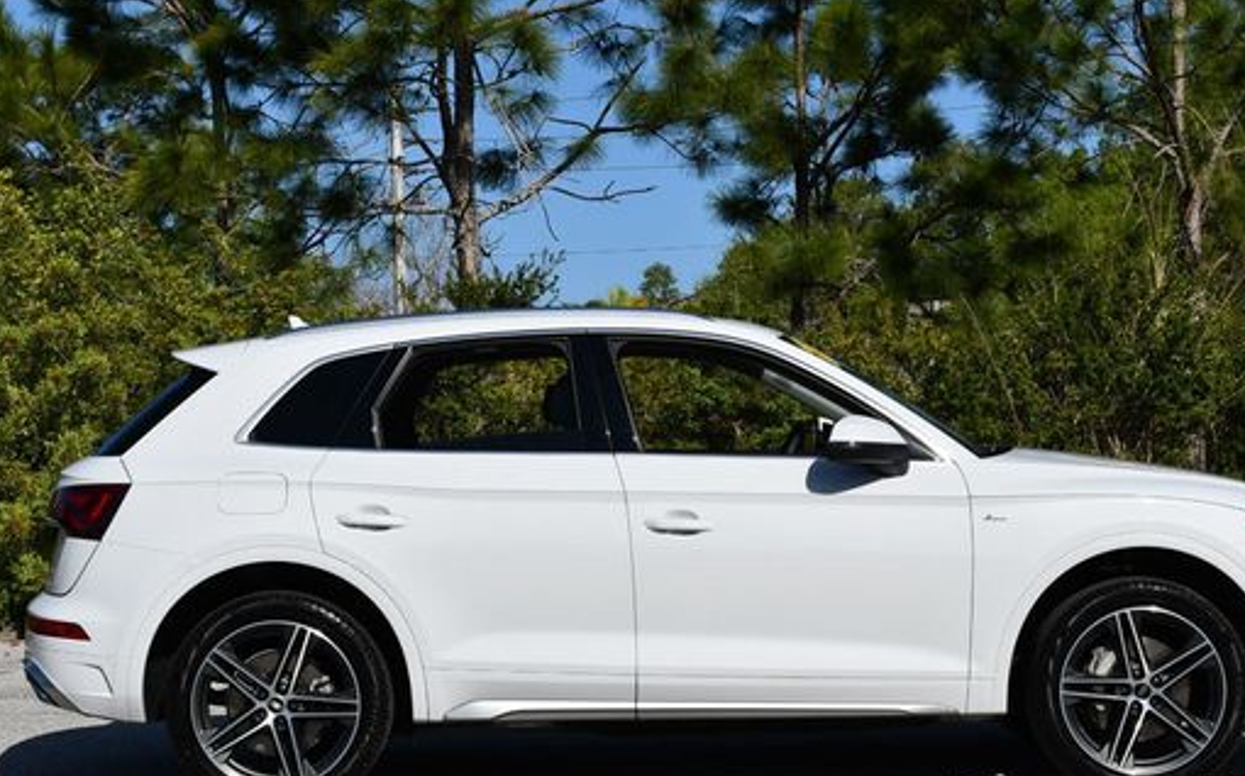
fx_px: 2780
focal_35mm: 82
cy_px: 390
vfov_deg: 15.9
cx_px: 686
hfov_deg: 25.2
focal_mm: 32
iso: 100
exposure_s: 1/320
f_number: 9
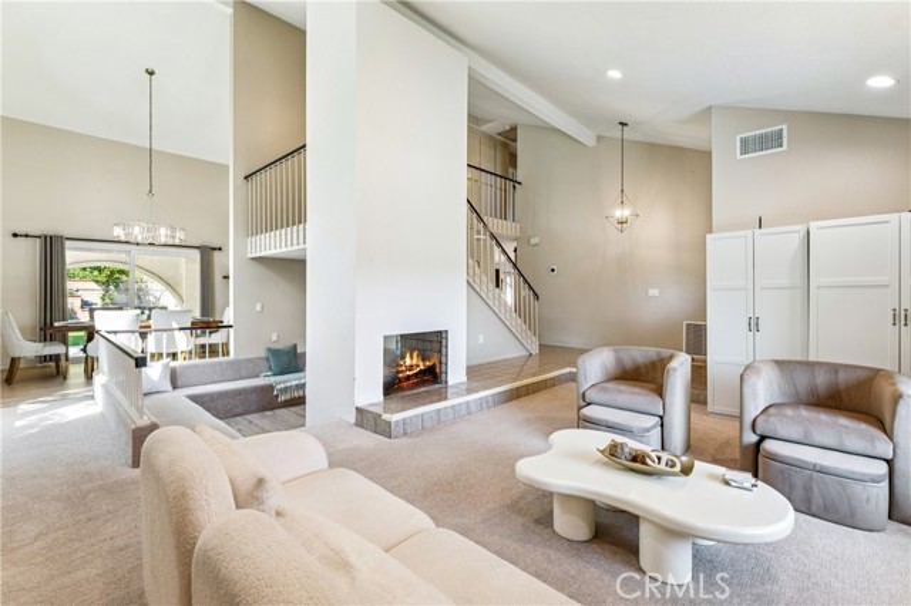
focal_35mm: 16
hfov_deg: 96.8
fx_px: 405
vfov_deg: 73.7
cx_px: 456
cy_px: 303
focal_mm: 16
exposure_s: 1/4
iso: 100
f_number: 13
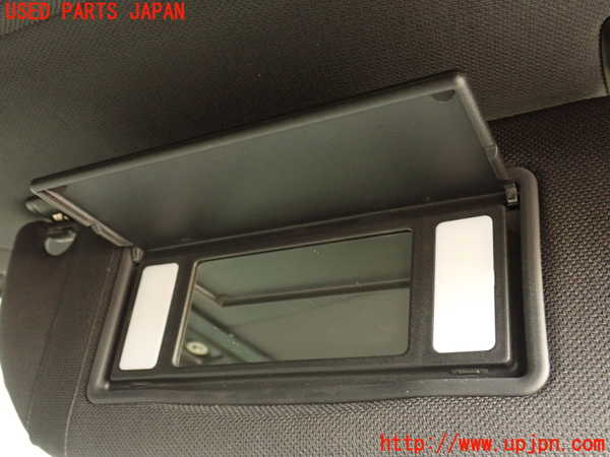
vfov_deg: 39.7
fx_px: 634
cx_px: 305
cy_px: 228
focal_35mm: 36
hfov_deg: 51.4
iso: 800
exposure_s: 1/25
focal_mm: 6.37
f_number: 2.5
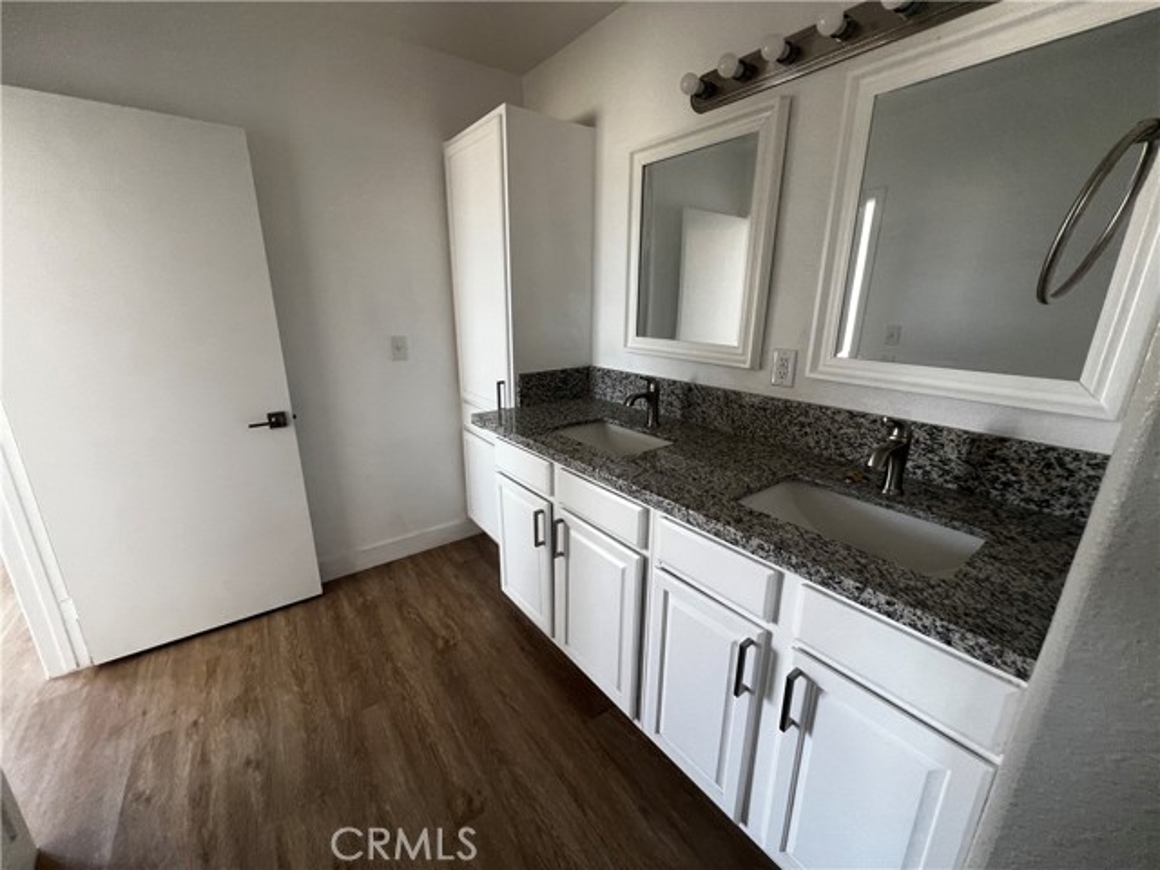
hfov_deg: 106.2
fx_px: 436
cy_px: 435
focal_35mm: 13
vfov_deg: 89.9
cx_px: 580
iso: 100
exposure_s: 1/99
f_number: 1.8
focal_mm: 1.57
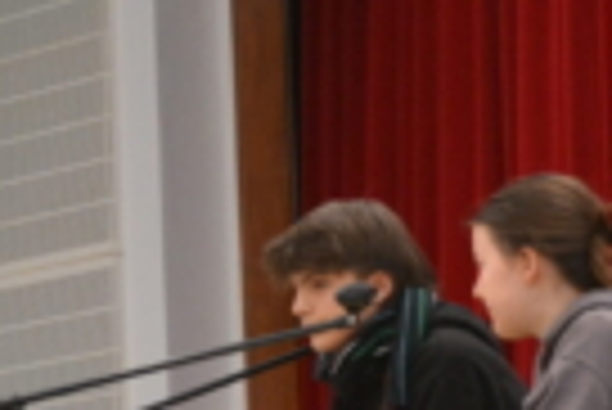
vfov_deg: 5.8
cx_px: -122
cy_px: 455
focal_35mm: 238
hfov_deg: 8.5
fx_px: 4050
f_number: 4.8
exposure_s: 1/50
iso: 1600
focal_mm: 40
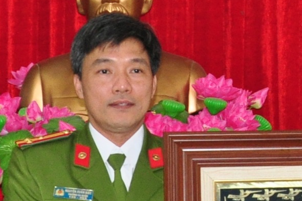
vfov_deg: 6.6
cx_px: 382
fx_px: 1753
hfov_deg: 9.7
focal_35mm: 209
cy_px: 53
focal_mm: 24
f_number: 5
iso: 800
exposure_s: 1/200
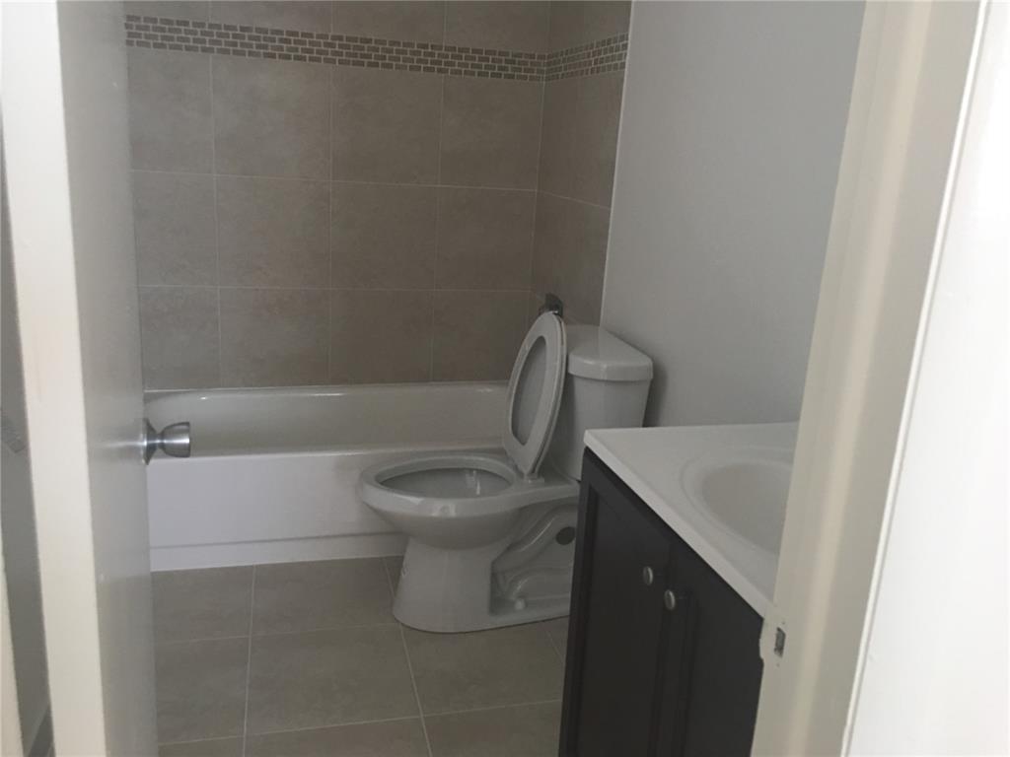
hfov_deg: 61.7
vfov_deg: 48.2
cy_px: 378
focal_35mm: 29
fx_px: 846
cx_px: 505
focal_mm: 4.15
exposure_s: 1/15
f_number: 2.2
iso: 64
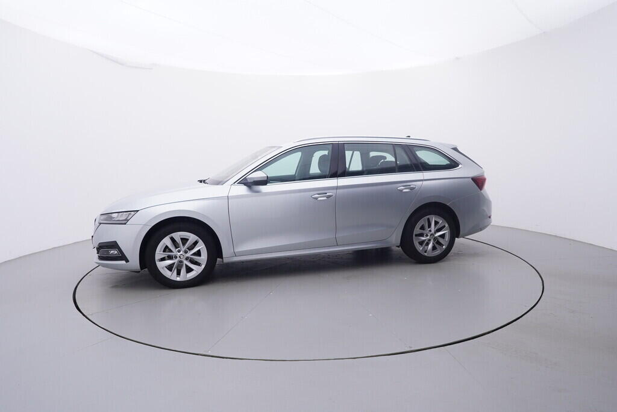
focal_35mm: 22
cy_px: 206
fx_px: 386
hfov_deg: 77.3
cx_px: 308
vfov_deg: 56.2
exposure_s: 1/80
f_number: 5
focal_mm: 15
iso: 200
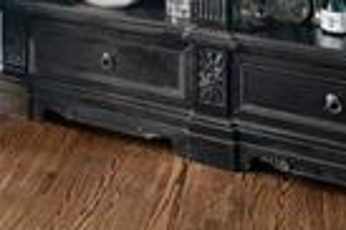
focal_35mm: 75
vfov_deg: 15.0
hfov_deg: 21.6
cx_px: -202
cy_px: -217
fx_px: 720
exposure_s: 1/30
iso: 1600
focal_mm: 16
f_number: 10
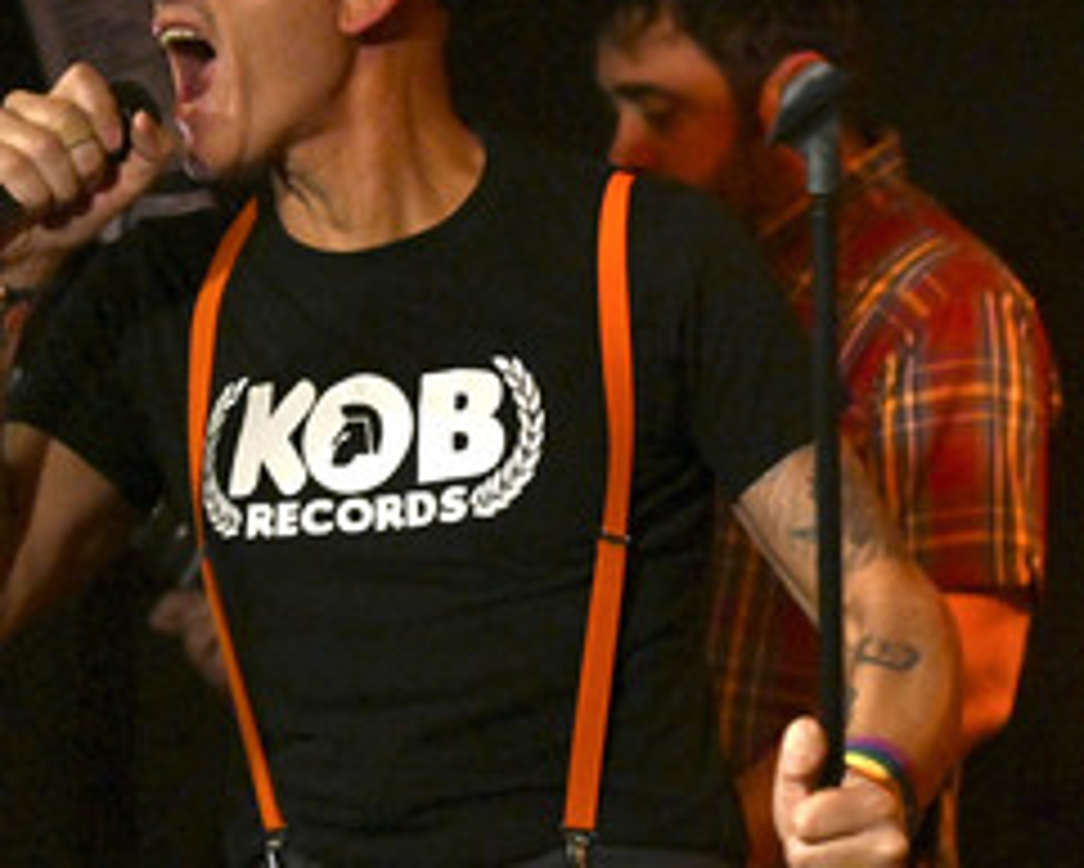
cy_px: 319
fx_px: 4397
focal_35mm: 137
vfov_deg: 11.3
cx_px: 511
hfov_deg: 14.1
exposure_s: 1/320
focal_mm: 78
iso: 6400
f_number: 2.8
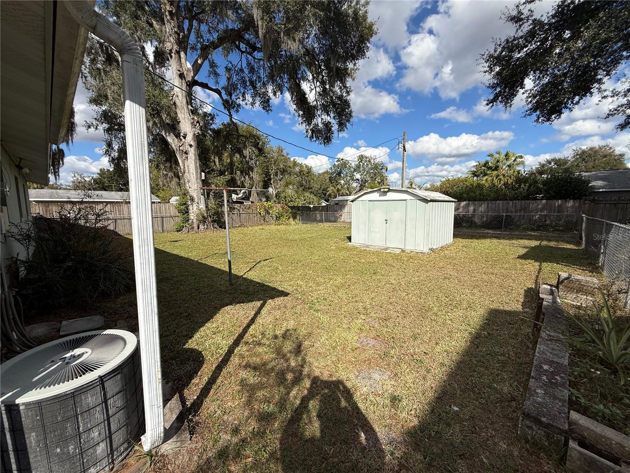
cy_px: 236
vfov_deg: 85.7
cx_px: 315
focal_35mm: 14
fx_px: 255
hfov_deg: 102.1
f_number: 2.2
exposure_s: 1/2976
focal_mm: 2.22
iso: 50
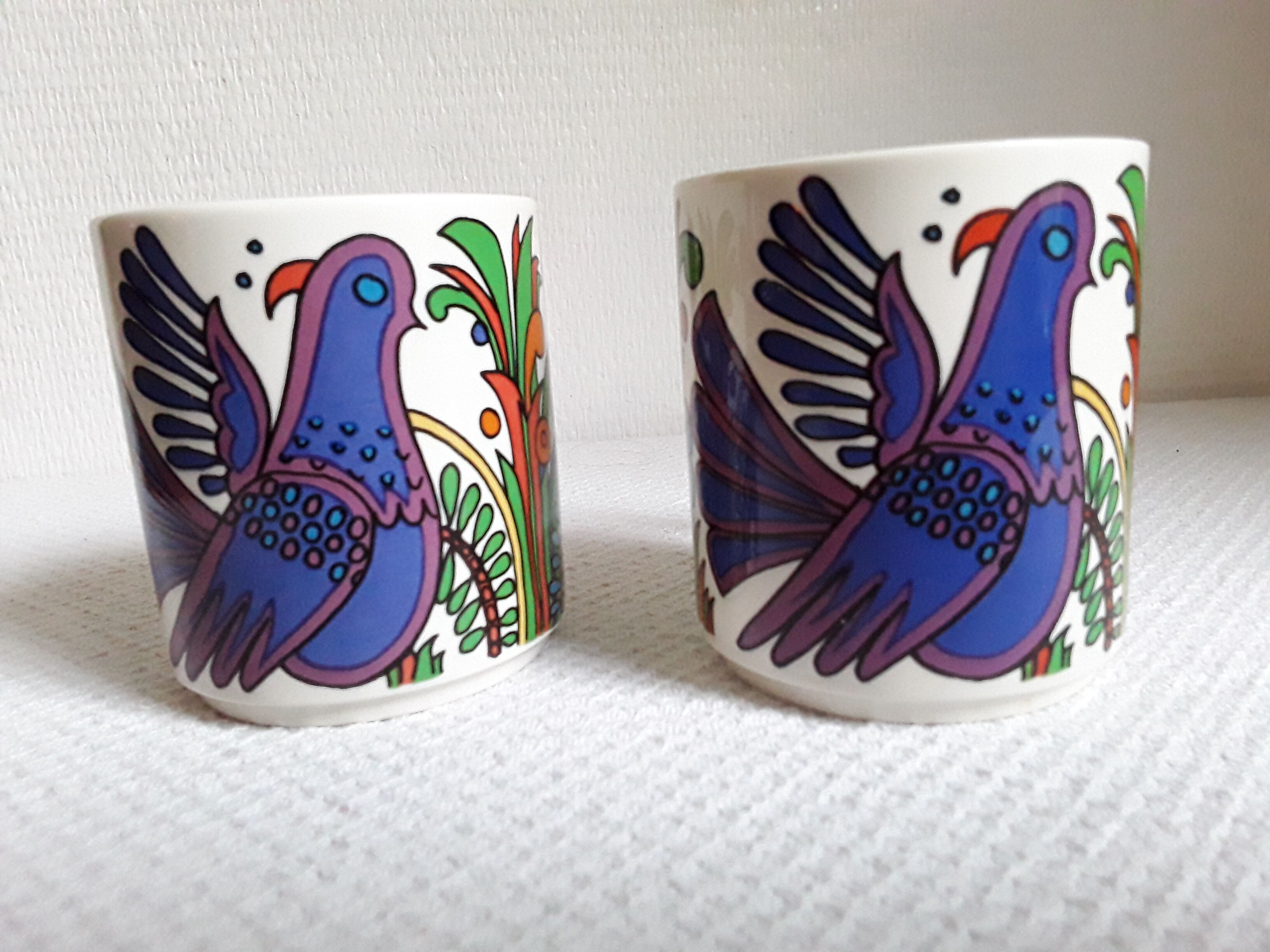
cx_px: 635
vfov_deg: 51.4
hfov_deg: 65.3
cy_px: 476
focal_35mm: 27
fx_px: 991
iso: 400
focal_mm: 2.91
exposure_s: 1/40
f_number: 1.9
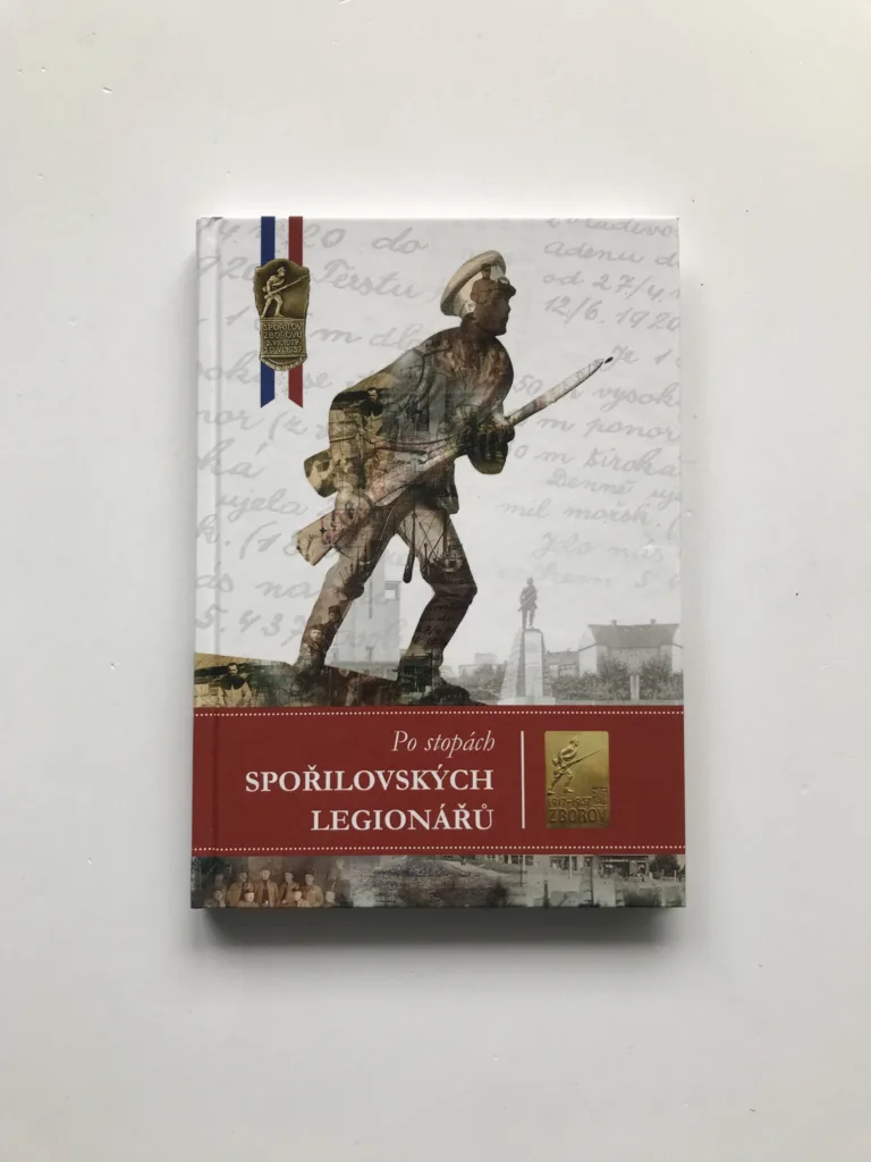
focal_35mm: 28
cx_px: 436
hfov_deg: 49.7
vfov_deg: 63.4
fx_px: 939
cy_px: 581
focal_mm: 3.99
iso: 40
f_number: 1.8
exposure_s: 1/100
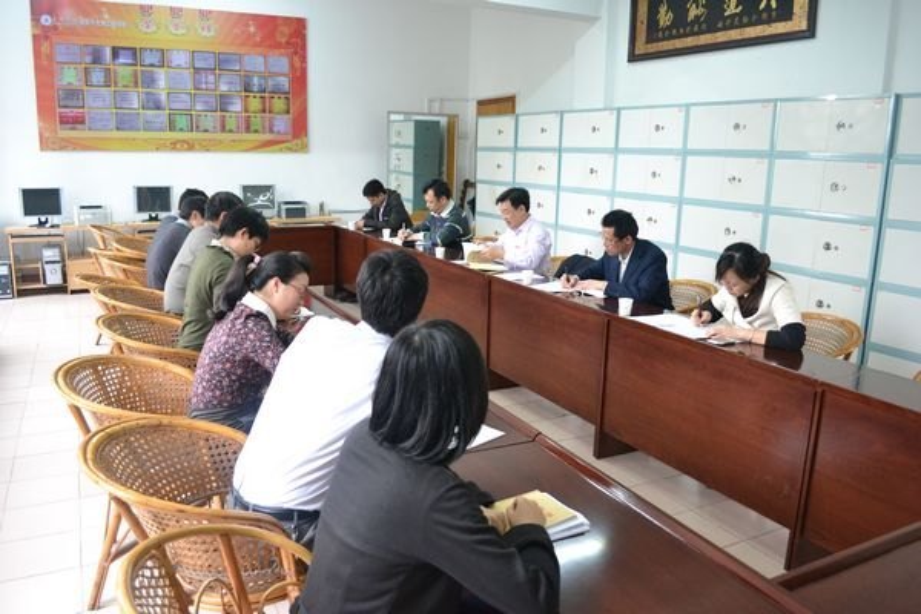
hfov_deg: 67.4
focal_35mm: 27
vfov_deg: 47.9
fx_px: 691
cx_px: 460
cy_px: 307
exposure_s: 1/60
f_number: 3.5
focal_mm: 18
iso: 1800
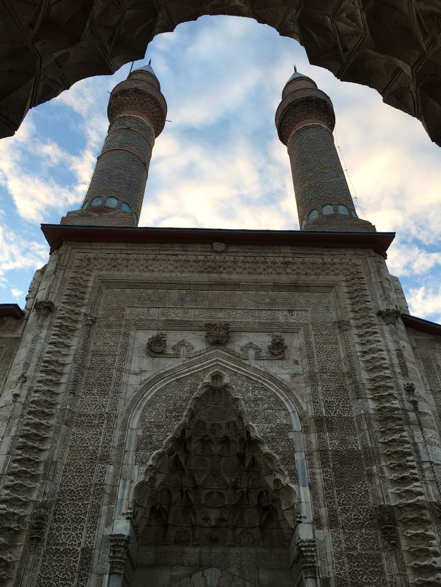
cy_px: 294
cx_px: 220
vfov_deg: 61.7
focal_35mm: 29
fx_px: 492
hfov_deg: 48.2
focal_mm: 4.15
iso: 32
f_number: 2.2
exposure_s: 1/100
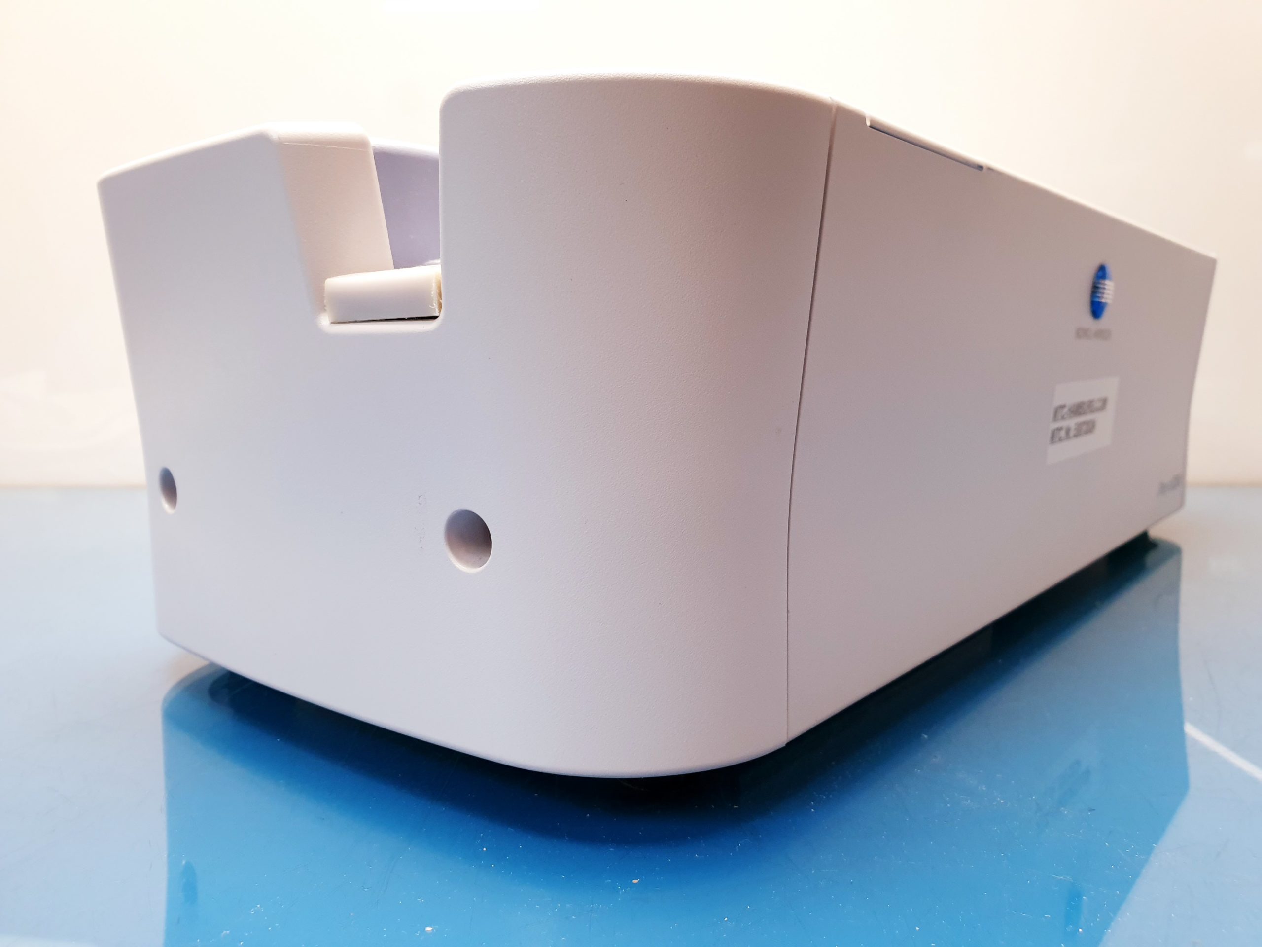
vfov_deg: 53.1
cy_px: 474
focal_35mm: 26
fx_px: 948
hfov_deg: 67.3
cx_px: 631
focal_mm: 4.3
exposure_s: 1/50
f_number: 2.4
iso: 160
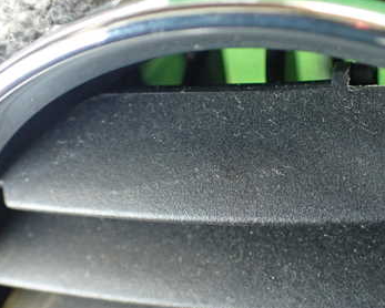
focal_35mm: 54
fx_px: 616
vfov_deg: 28.1
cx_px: 222
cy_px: 184
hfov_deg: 34.7
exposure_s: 1/30
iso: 500
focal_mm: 5.79
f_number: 2.4
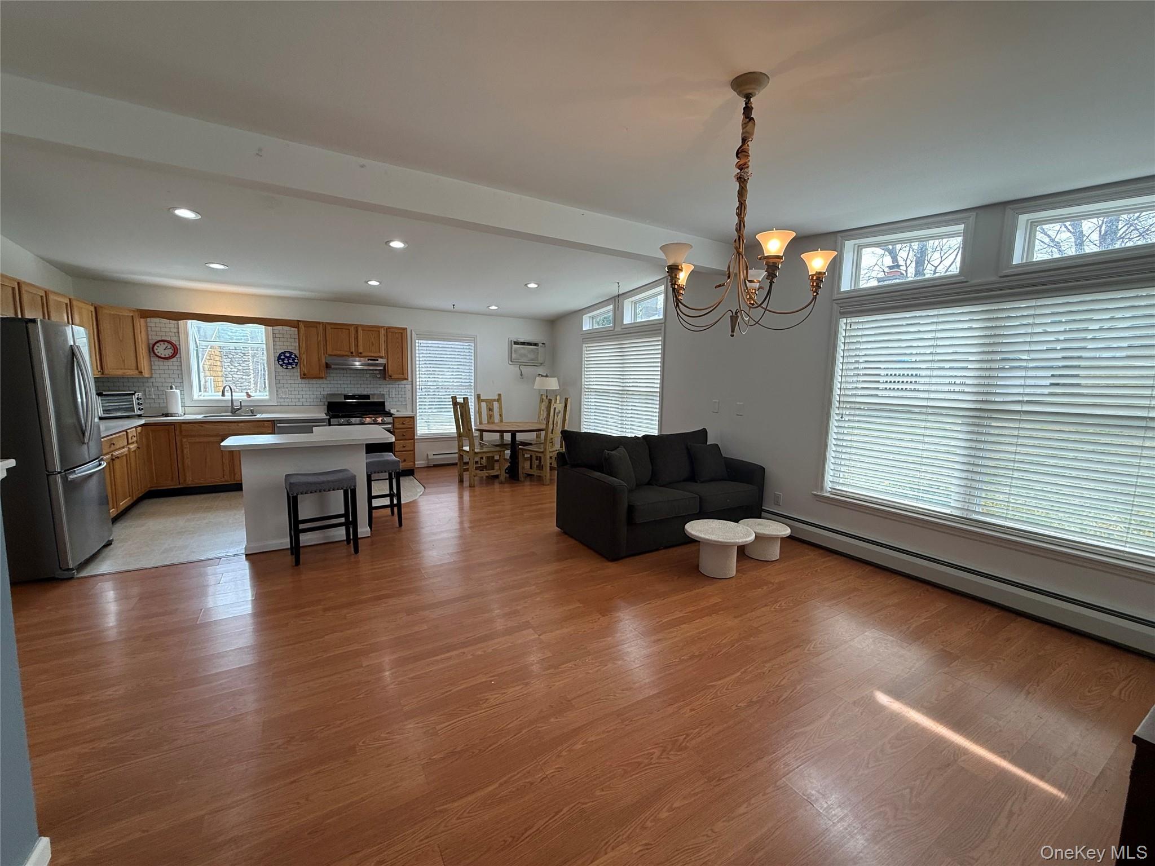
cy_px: 433
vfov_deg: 85.7
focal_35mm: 14
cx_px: 578
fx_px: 467
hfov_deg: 102.1
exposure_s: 1/120
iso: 64
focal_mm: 2.22
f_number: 2.2
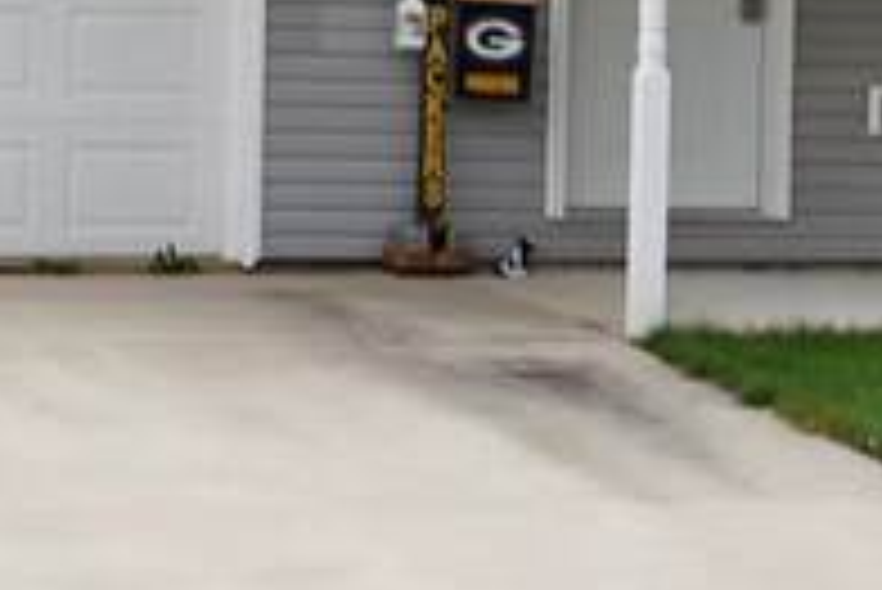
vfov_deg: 7.0
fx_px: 4805
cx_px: 1030
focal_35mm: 196
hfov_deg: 10.3
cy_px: 297
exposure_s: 1/200
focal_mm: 20
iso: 100
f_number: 7.1
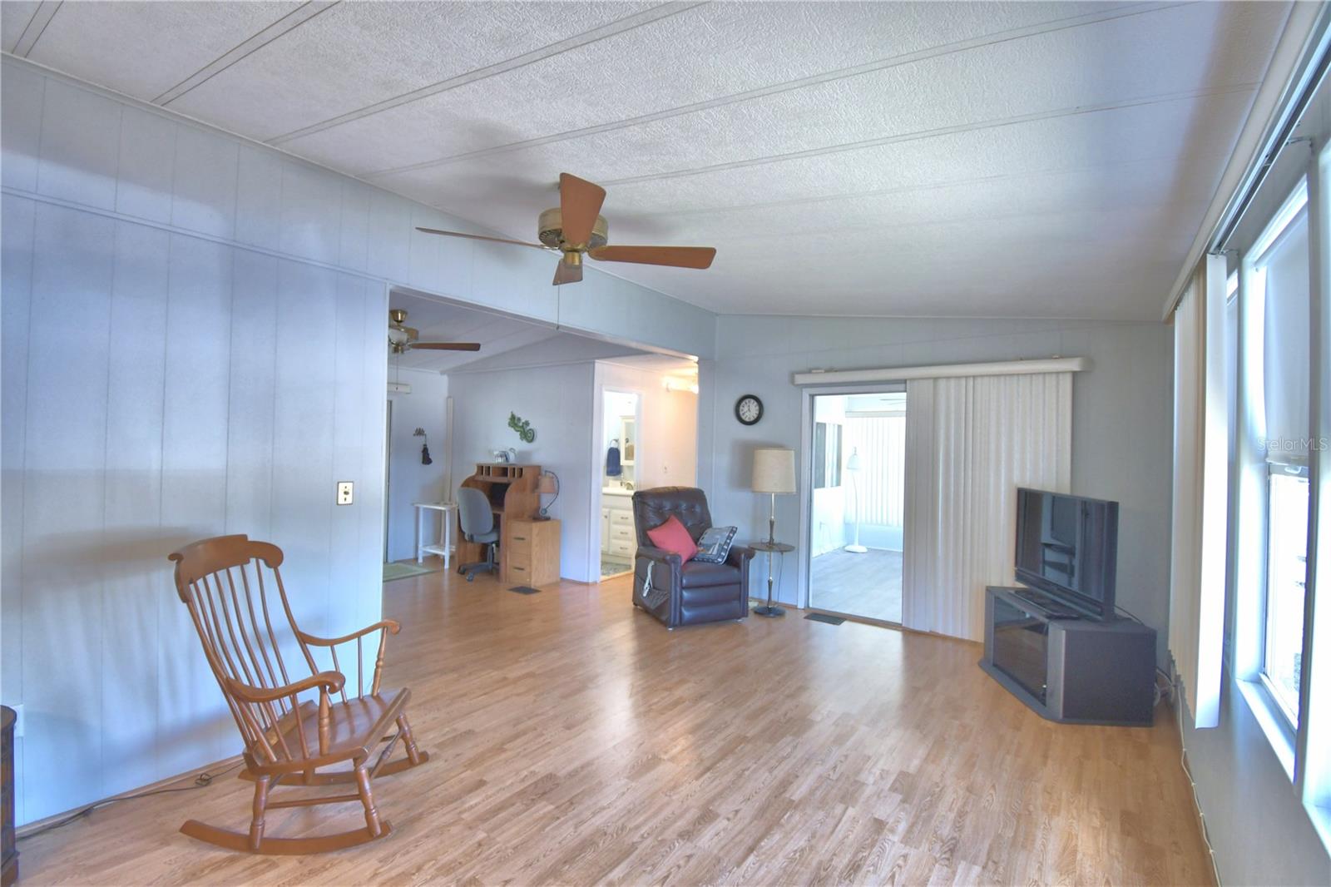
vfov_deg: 77.3
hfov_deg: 100.4
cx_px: 666
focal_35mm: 15
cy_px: 444
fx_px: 554
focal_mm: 10
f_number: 4.5
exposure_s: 1/60
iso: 400
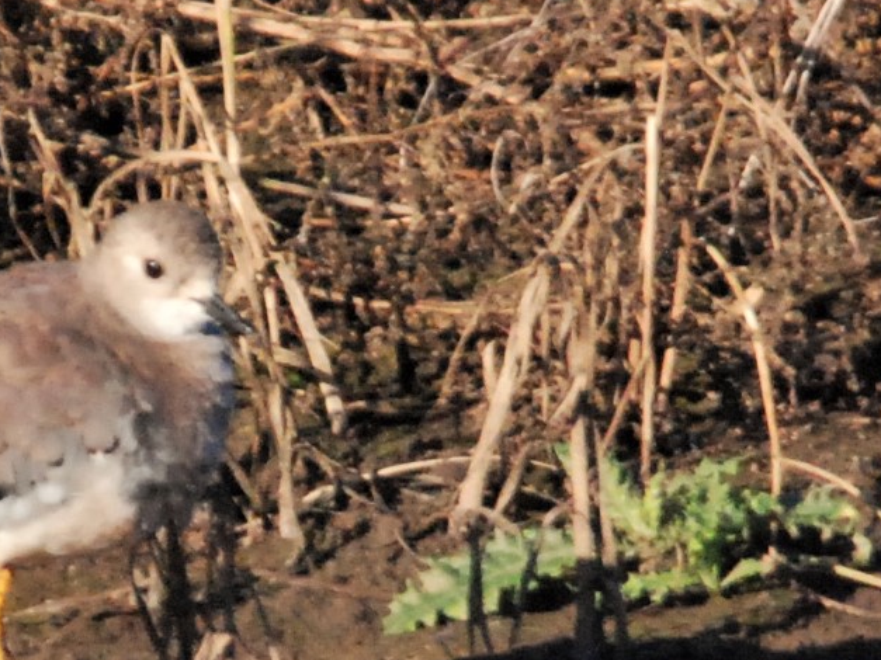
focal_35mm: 2807
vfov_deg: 0.5
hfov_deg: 0.7
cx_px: 672
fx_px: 71426
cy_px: 861
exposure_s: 1/3200
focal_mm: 500
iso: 1600
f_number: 7.1
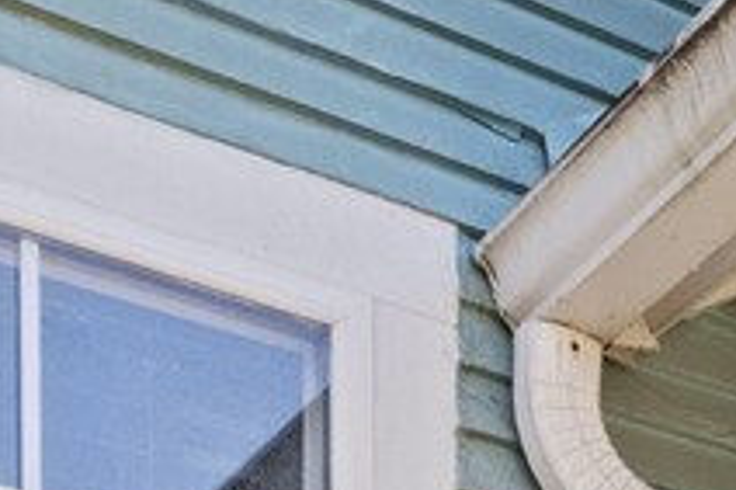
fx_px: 2288
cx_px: 1158
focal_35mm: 112
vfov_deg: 9.4
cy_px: 1506
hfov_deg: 16.4
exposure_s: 1/60
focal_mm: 14
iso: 400
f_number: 9
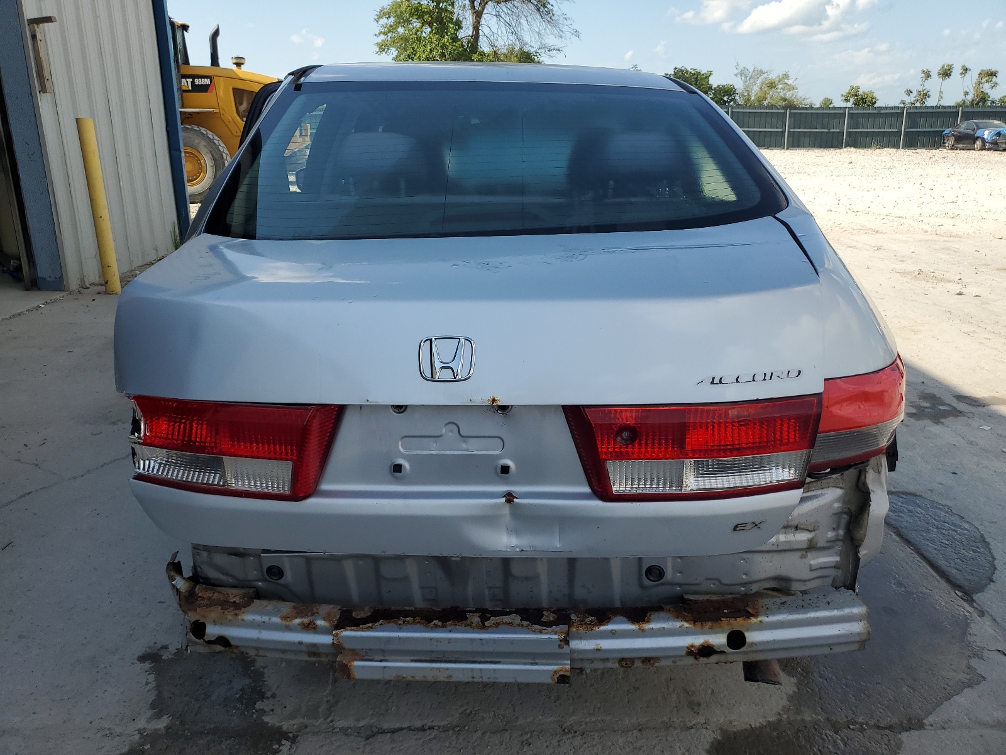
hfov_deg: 67.3
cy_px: 378
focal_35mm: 26
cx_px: 503
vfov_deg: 53.1
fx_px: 756
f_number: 1.5
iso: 50
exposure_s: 1/2000
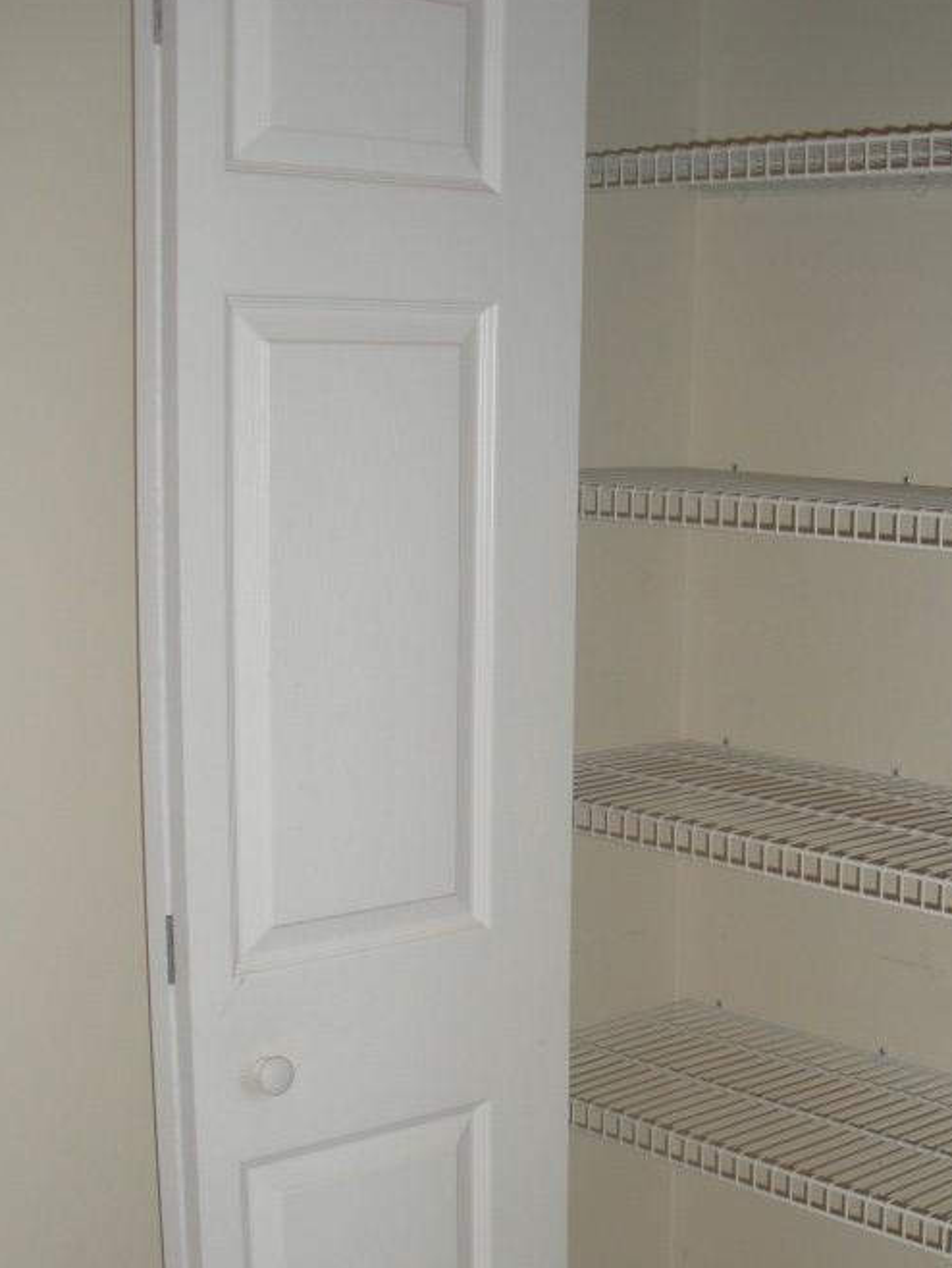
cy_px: 944
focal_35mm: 56
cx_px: 673
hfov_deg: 25.9
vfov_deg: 33.7
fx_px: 2052
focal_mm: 6.3
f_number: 3.5
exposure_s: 1/60
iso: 105
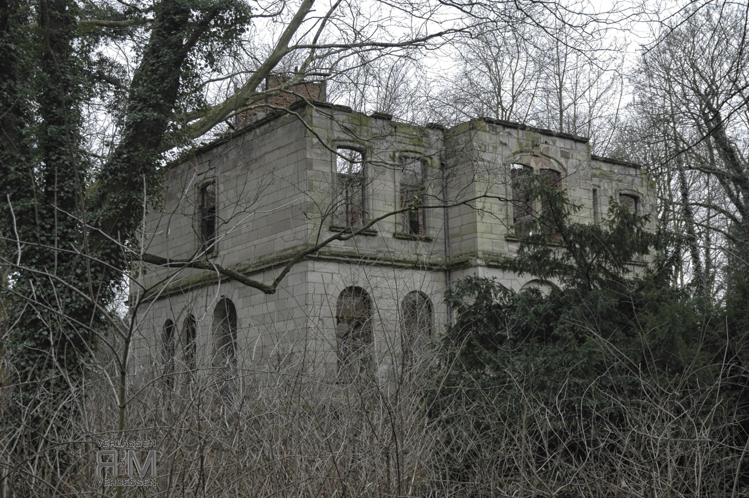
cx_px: 374
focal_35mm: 51
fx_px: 1060
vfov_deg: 26.4
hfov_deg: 38.9
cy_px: 249
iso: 200
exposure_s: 1/60
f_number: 4.2
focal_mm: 34
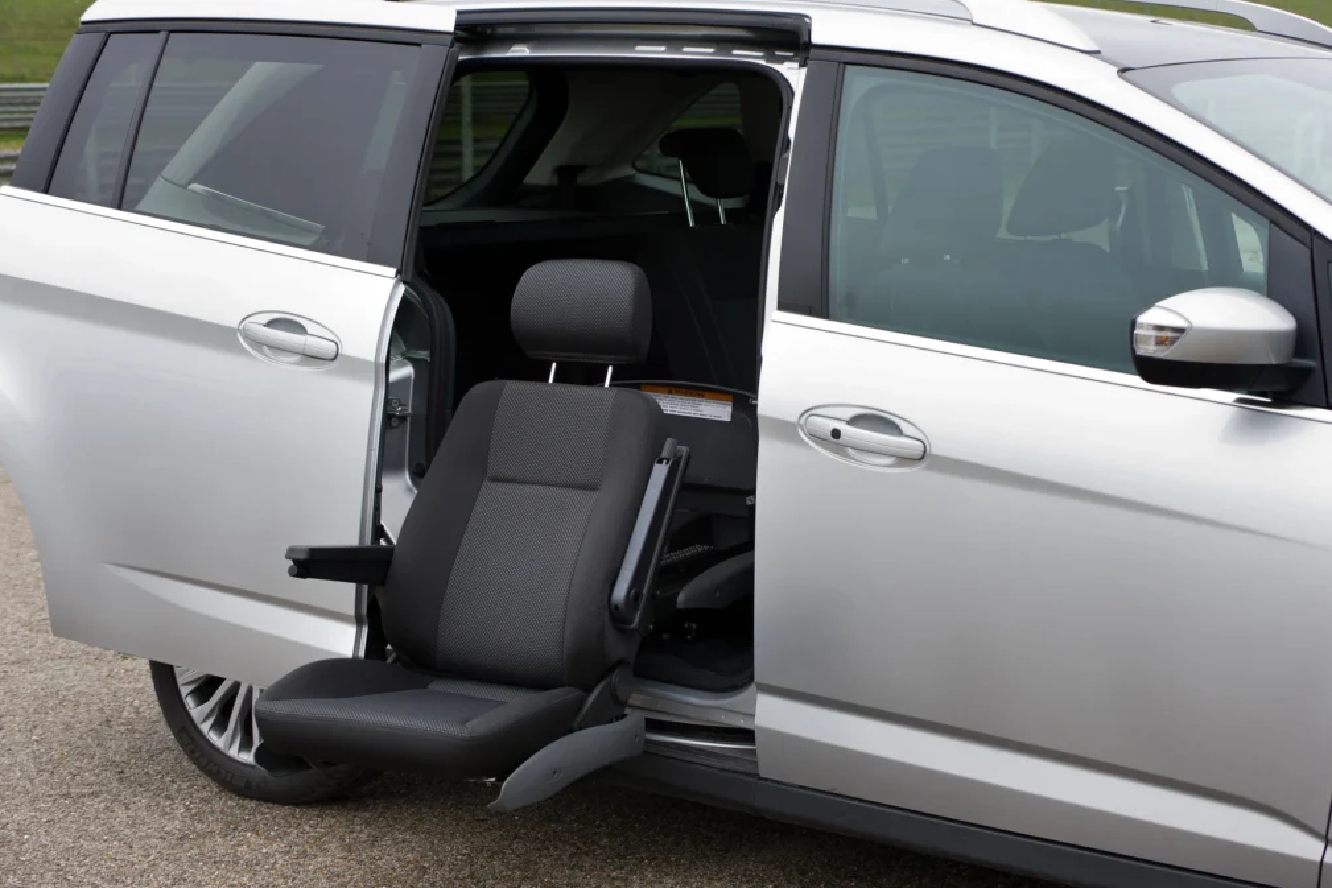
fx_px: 2627
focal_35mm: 71
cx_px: 661
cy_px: 447
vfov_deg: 19.2
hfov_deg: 28.4
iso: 640
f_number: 5.6
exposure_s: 1/200
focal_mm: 70
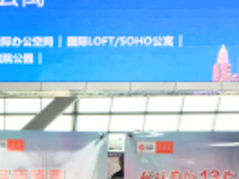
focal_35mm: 106
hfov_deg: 18.1
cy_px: 237
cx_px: 2
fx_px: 731
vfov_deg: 13.4
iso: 32
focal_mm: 4.15
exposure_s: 1/50
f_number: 2.2
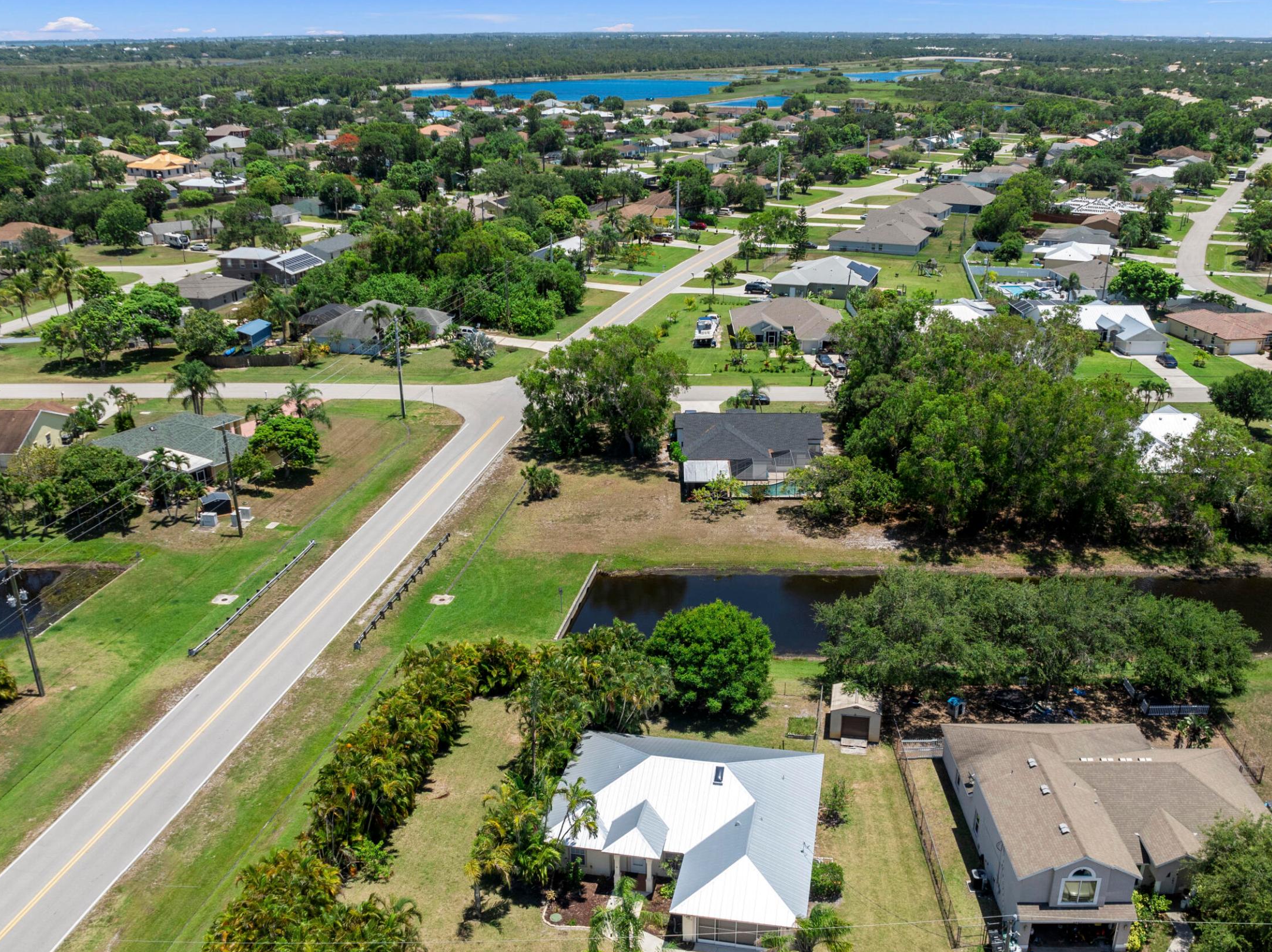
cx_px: 664
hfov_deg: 56.8
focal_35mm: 32
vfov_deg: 44.0
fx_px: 1175
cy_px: 557
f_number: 2.8
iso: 100
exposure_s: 1/2000
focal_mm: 12.29
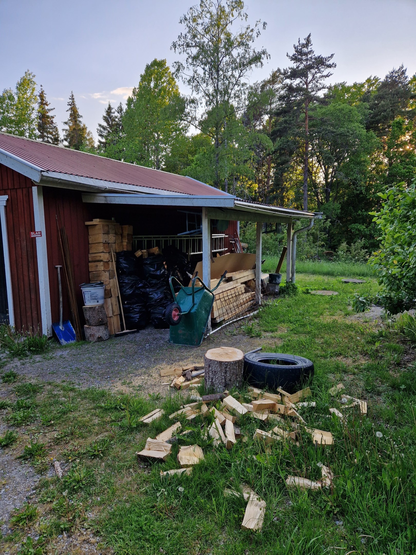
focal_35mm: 23
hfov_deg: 58.9
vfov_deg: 73.9
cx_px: 208
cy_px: 278
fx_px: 369
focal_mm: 5.4
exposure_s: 1/321
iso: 50
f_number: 1.8
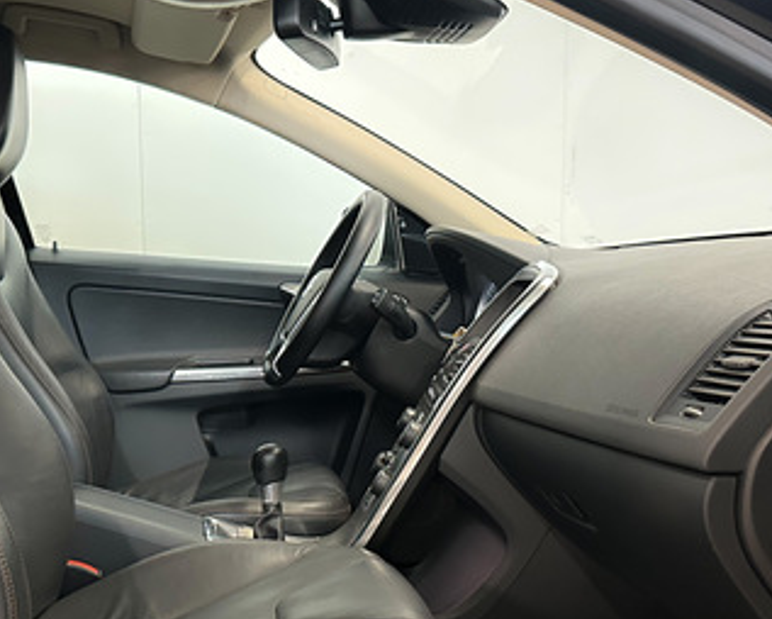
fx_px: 1097
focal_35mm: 48
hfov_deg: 37.9
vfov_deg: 31.1
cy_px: 441
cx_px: 202
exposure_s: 1/50
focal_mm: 6.86
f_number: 1.8
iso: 1000
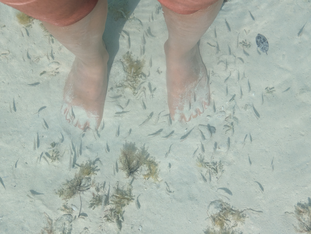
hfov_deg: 37.5
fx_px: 458
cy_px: 117
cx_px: 156
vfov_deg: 28.6
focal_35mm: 51
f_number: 1.89
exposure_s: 1/4545
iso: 74
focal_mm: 5.43
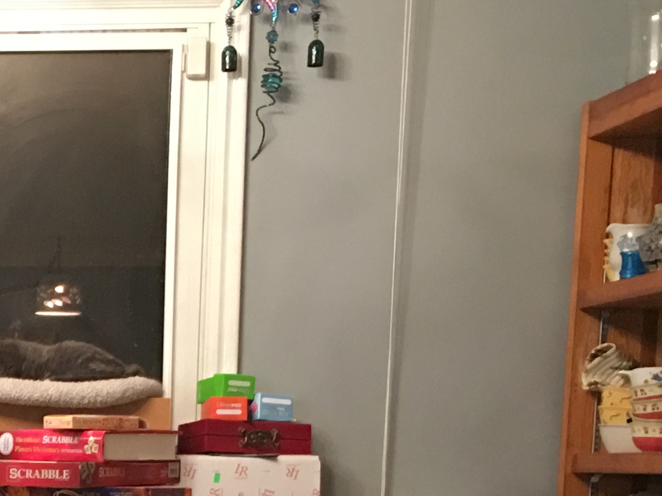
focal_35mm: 112
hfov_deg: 16.2
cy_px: 698
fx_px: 2142
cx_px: -306
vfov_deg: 12.7
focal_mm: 4.15
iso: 80
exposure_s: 1/10
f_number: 2.2
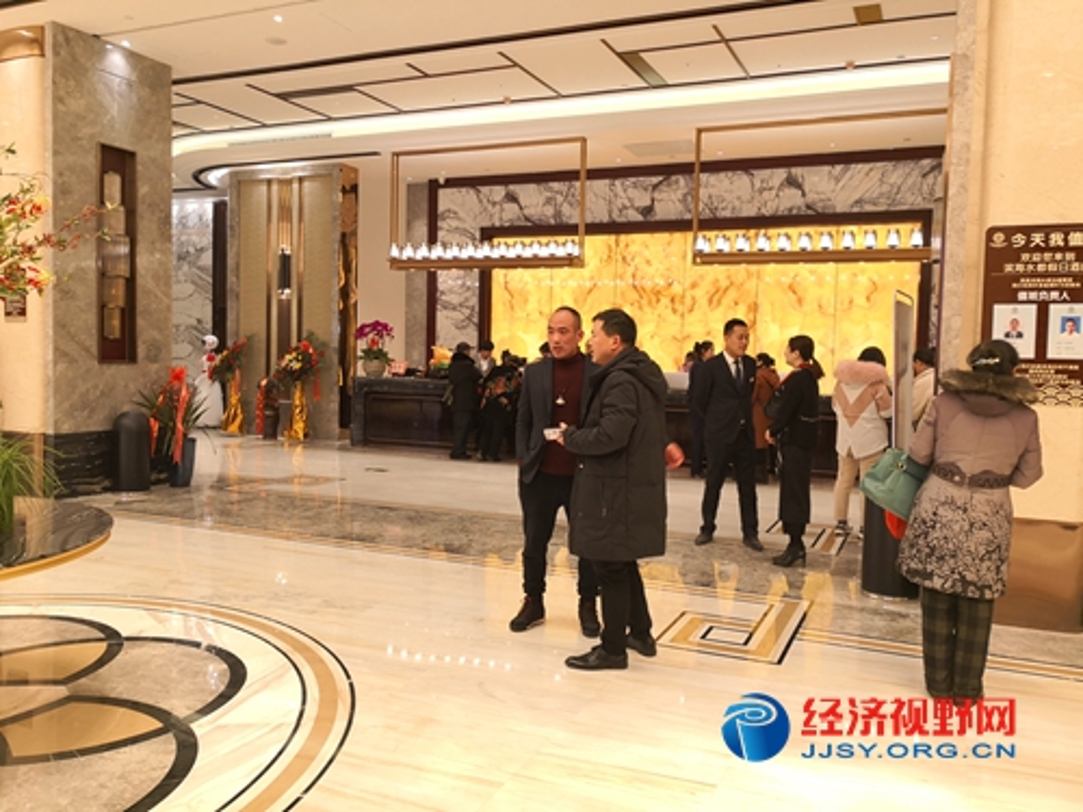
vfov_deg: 51.4
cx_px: 542
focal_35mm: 27
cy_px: 406
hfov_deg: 65.3
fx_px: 845
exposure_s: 1/50
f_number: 1.6
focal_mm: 3.95
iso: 100
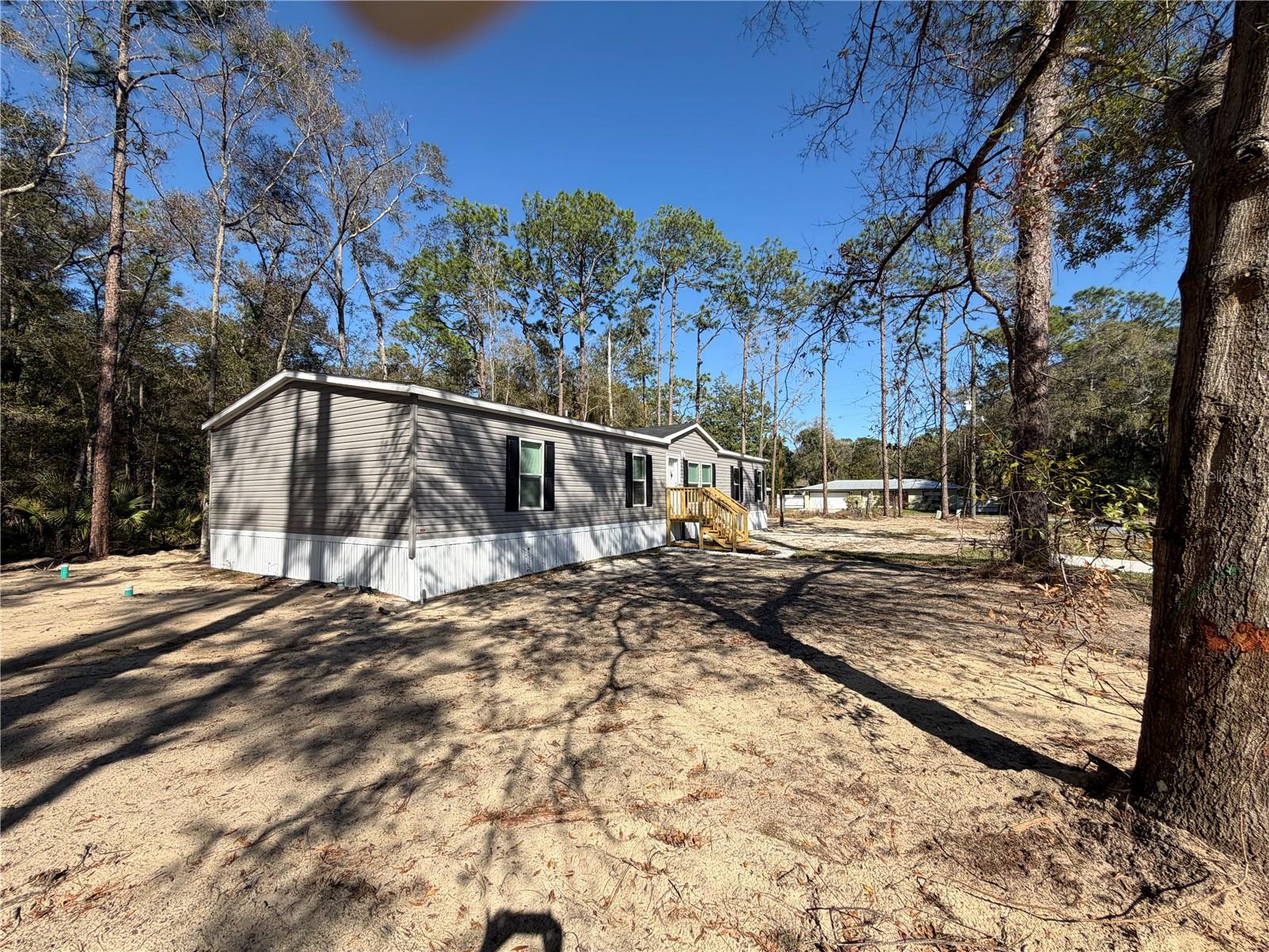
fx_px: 513
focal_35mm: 14
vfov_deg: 85.7
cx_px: 634
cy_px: 476
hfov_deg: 102.1
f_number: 2.2
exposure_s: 1/770
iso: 25
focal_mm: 2.22
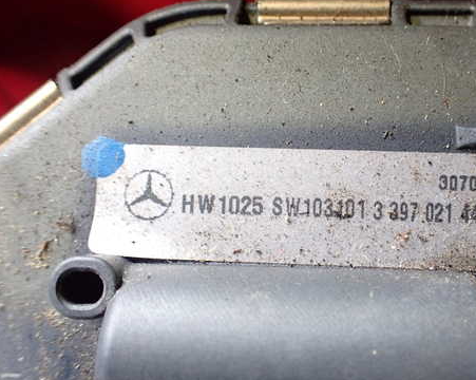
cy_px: 191
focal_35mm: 39
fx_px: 549
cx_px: 313
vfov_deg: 38.2
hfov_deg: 46.2
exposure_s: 1/80
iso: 800
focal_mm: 5.4
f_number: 2.3
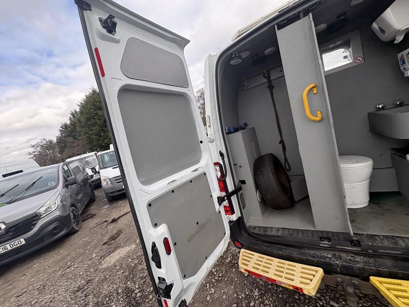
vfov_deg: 85.7
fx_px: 165
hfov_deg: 102.1
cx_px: 204
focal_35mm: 14
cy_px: 154
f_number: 2.2
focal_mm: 2.22
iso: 64
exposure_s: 1/253
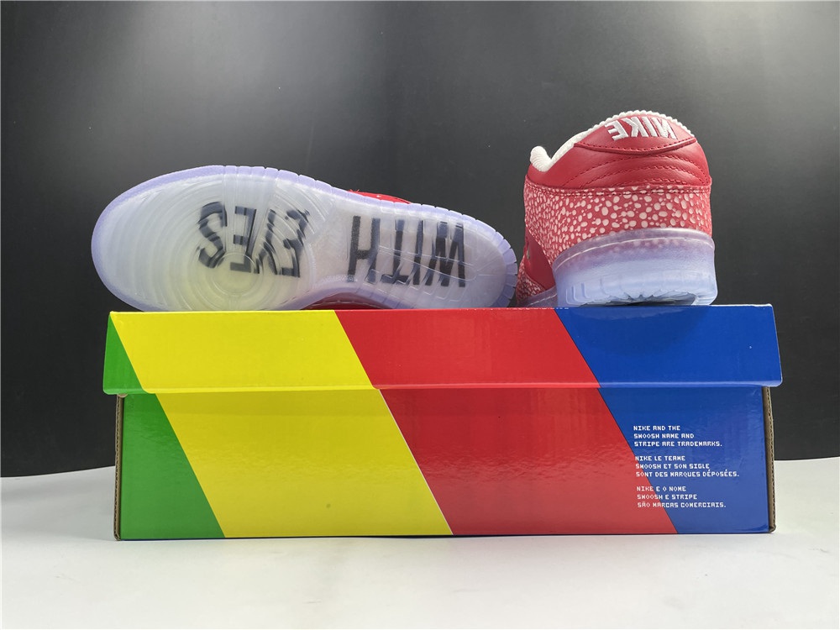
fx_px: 631
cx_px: 420
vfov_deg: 53.1
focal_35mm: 26
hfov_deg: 67.3
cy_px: 315
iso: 100
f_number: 1.6
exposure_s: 1/121
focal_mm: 4.2
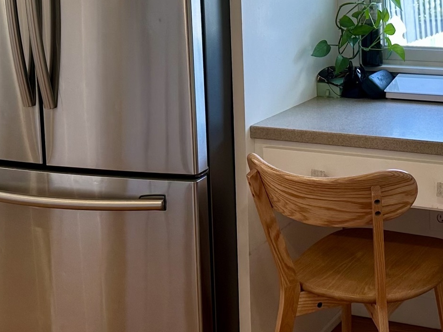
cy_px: 10
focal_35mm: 79
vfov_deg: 18.3
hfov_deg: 24.2
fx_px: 1011
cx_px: 368
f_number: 1.78
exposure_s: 1/120
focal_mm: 6.86
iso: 100
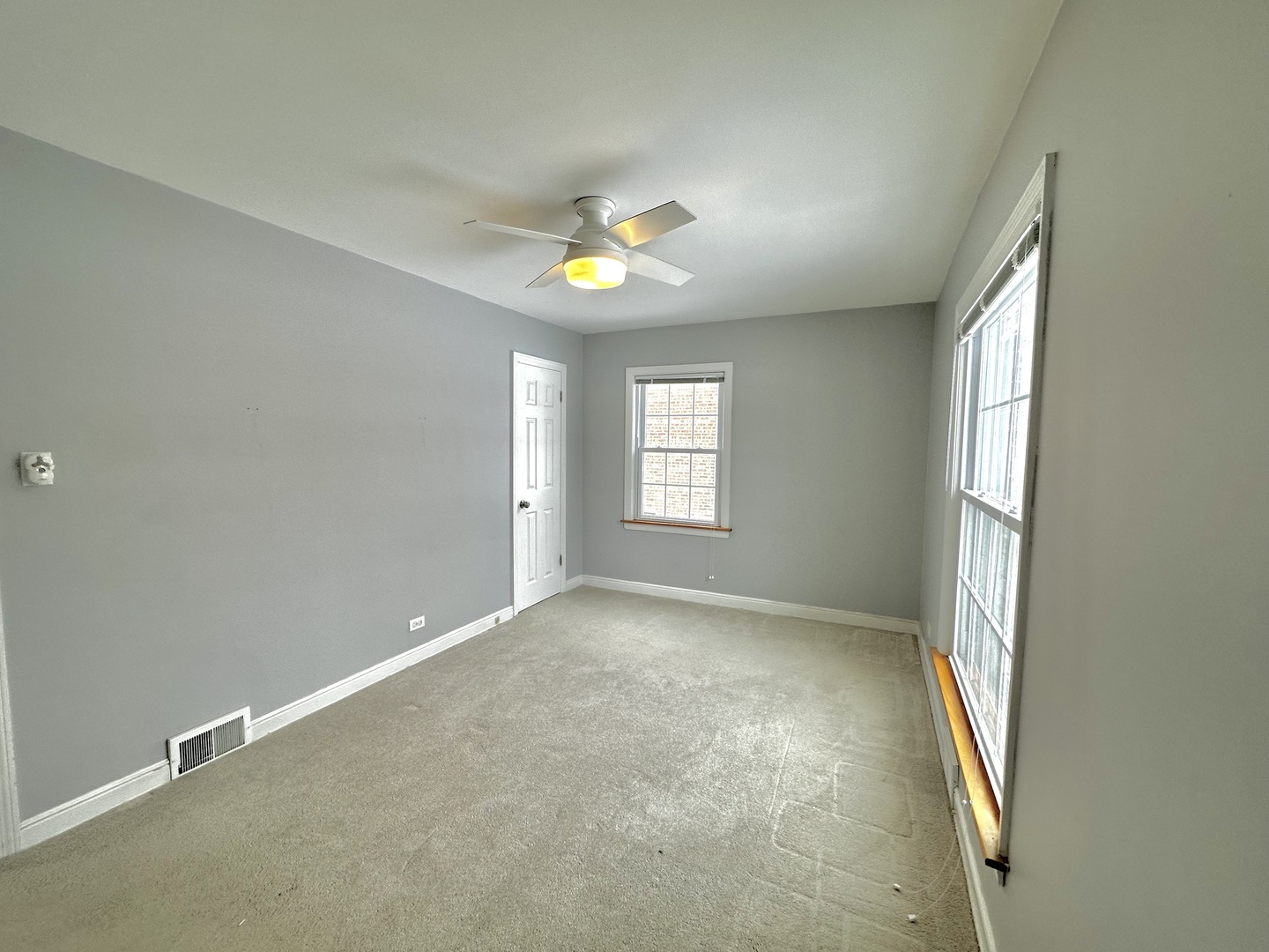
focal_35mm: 14
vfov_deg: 85.7
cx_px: 634
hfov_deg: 102.1
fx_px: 513
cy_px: 476
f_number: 2.2
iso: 100
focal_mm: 2.22
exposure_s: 1/120
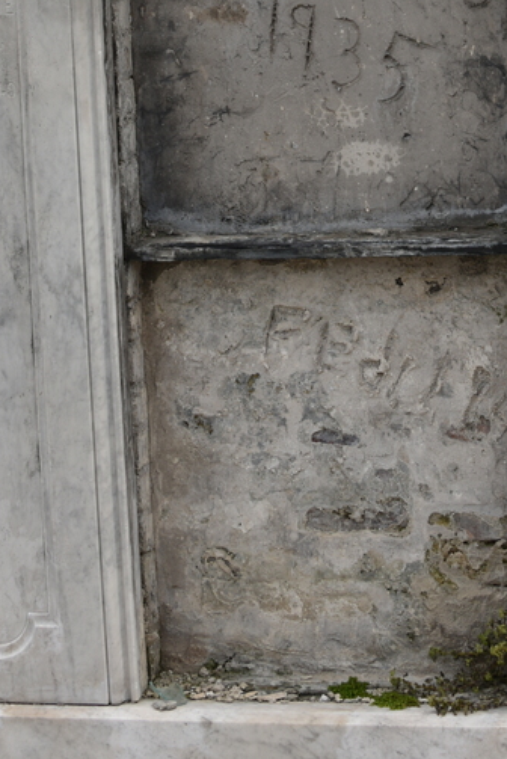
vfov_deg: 17.7
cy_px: -47
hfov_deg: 12.2
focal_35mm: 112
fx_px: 2363
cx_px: 326
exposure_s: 1/320
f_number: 9
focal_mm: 44
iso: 100
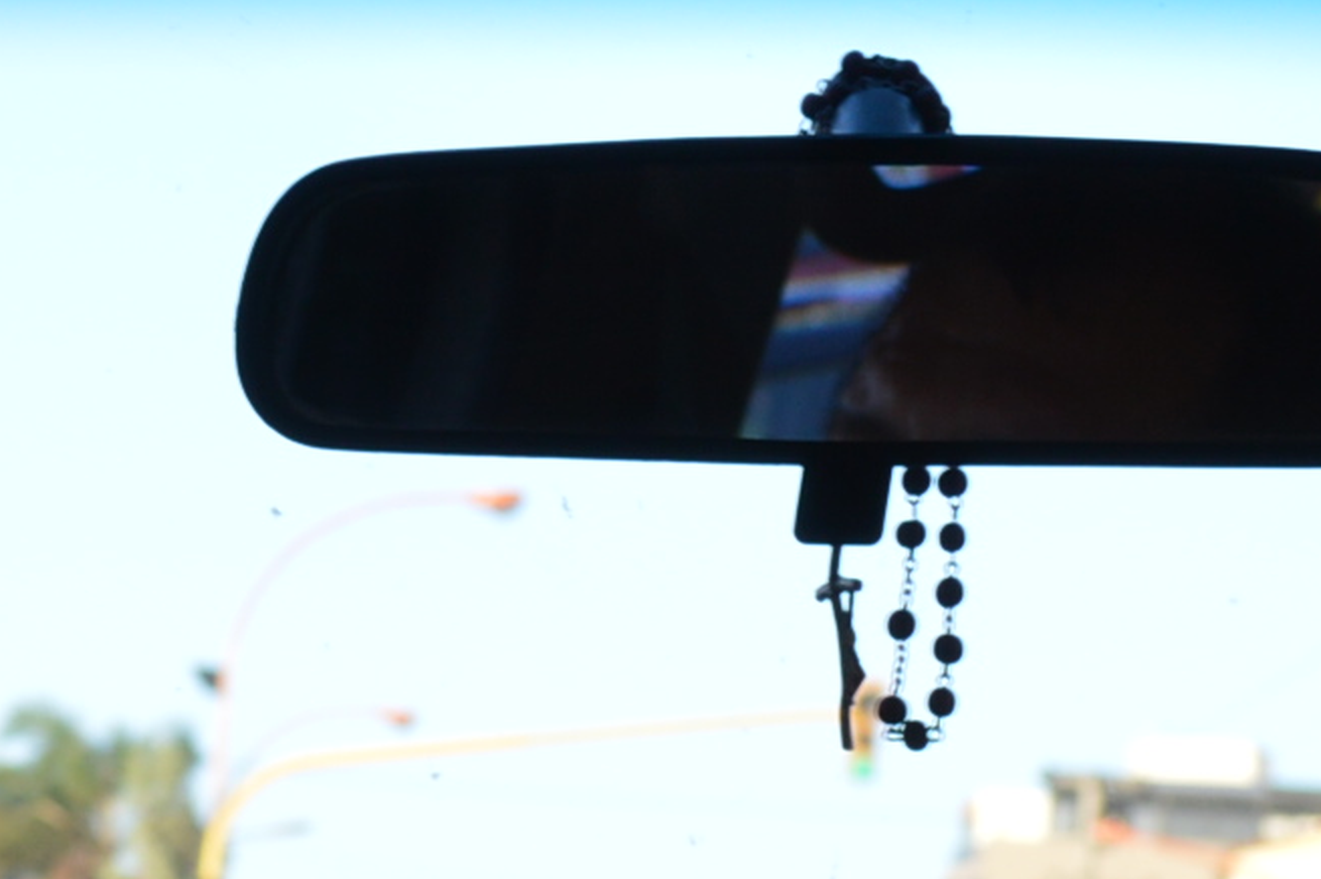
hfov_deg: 11.4
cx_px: 85
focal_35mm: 179
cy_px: 462
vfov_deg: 7.7
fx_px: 6565
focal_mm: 26
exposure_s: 1/125
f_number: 5.6
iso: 180
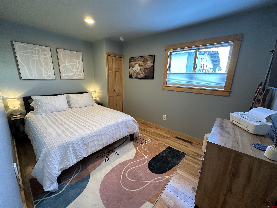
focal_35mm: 14
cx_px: 138
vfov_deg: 85.7
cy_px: 104
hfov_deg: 102.1
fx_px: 112
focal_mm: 2.22
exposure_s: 1/60
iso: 160
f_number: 2.2
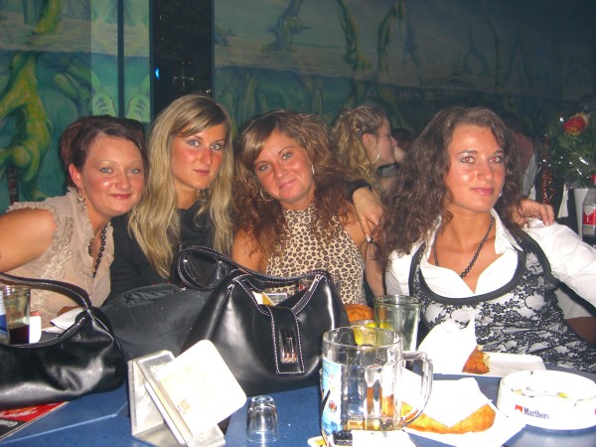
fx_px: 654
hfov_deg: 49.0
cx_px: 298
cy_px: 224
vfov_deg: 37.7
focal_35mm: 38
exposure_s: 1/60
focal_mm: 7.9
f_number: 2.8
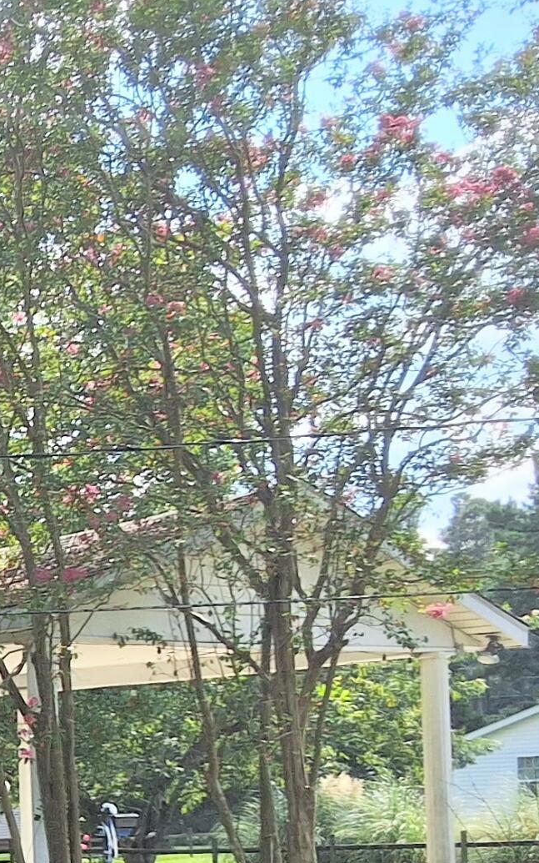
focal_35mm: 86
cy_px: 882
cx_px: -460
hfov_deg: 13.5
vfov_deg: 23.0
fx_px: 2021
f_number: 1.9
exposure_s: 1/1088
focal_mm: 2.91
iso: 32
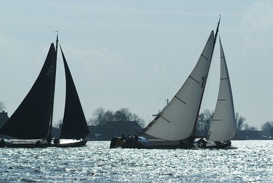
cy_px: 92
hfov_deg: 13.4
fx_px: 1161
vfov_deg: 9.0
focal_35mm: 153
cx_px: 136
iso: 400
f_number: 9.5
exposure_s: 1/4000
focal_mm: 102
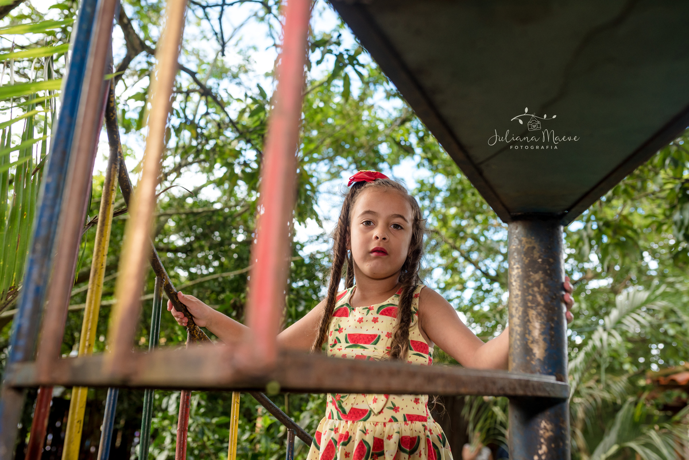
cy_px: 230
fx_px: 670
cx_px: 344
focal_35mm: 35
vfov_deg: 37.9
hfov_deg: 54.4
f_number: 4
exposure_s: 1/320
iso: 250
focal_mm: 35
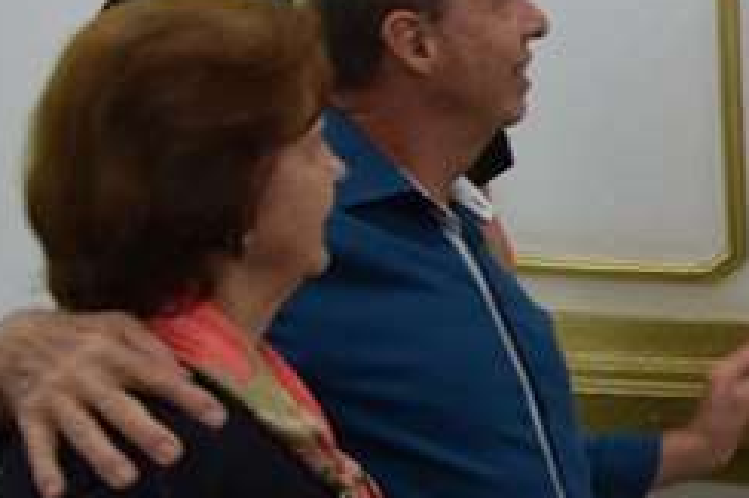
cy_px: 223
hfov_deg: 15.5
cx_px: 1348
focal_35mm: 113
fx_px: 2349
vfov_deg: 12.1
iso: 900
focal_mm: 18
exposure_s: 1/60
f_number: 3.5
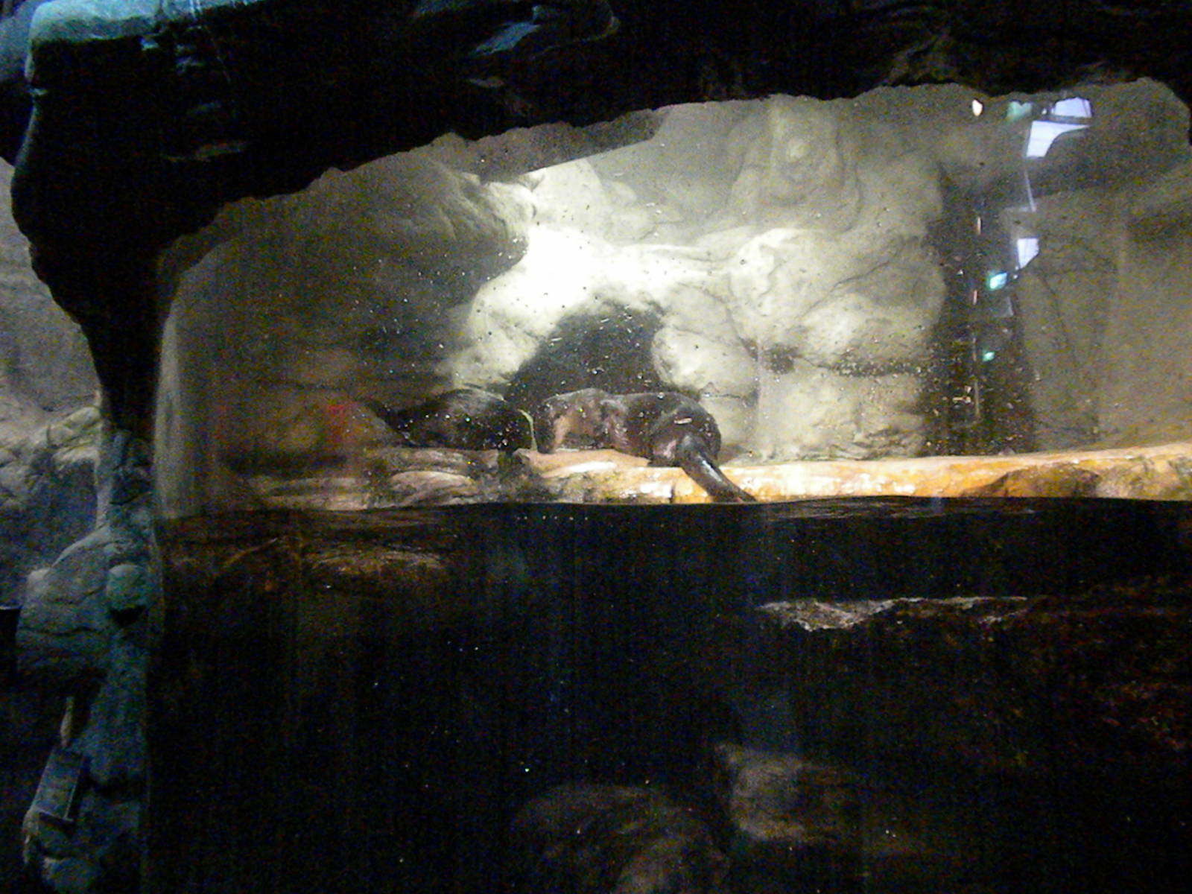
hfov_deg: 50.1
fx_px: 1274
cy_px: 447
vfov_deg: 38.7
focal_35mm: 37
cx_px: 596
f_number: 3.5
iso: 2933
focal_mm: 6.6
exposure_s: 1/253
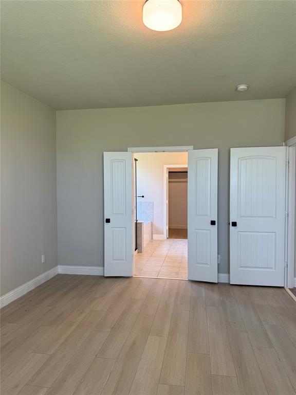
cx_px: 148
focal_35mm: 24
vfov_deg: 71.6
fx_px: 274
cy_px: 198
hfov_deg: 56.8
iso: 80
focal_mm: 6.76
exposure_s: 1/120
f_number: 1.78
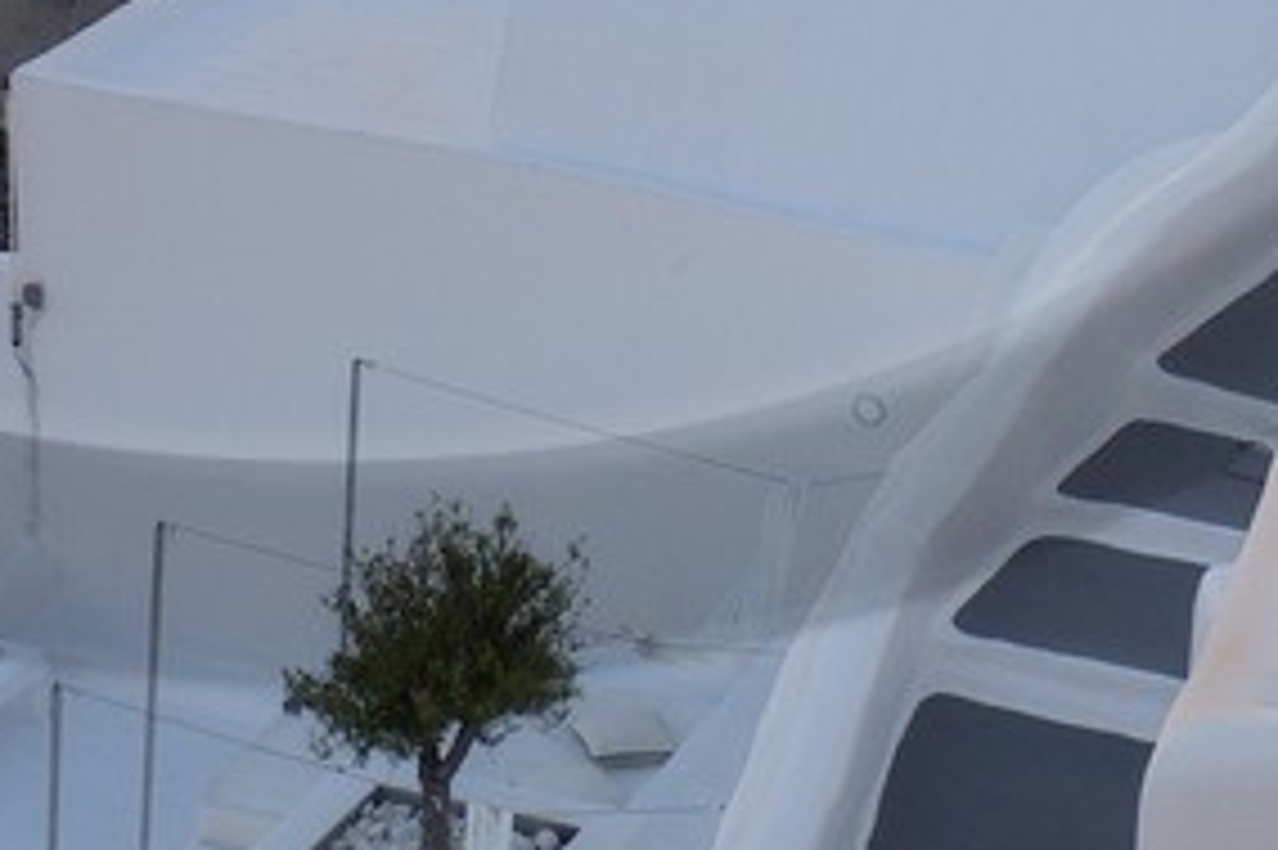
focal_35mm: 135
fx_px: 4790
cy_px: -1187
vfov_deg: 9.1
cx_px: 328
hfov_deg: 15.1
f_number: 7.1
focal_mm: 24
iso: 200
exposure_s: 1/320
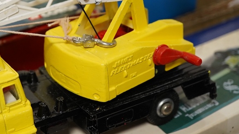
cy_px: 31
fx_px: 570
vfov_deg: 13.4
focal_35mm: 90
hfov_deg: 23.2
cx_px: 37
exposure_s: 1/100
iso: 2000
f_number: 6.3
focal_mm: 30
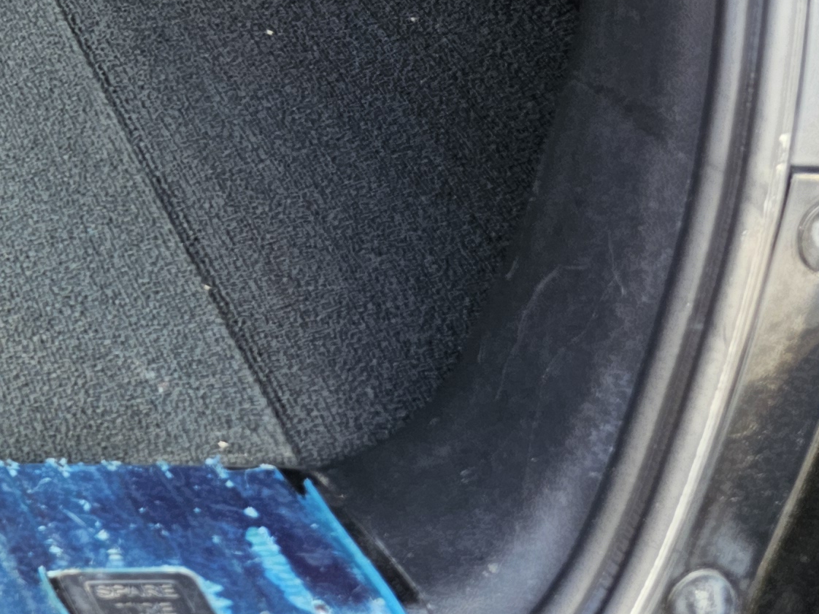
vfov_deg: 16.5
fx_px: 1940
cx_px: -537
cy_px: -283
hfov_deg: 19.5
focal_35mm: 82
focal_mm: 6.3
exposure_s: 1/120
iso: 64
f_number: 1.7
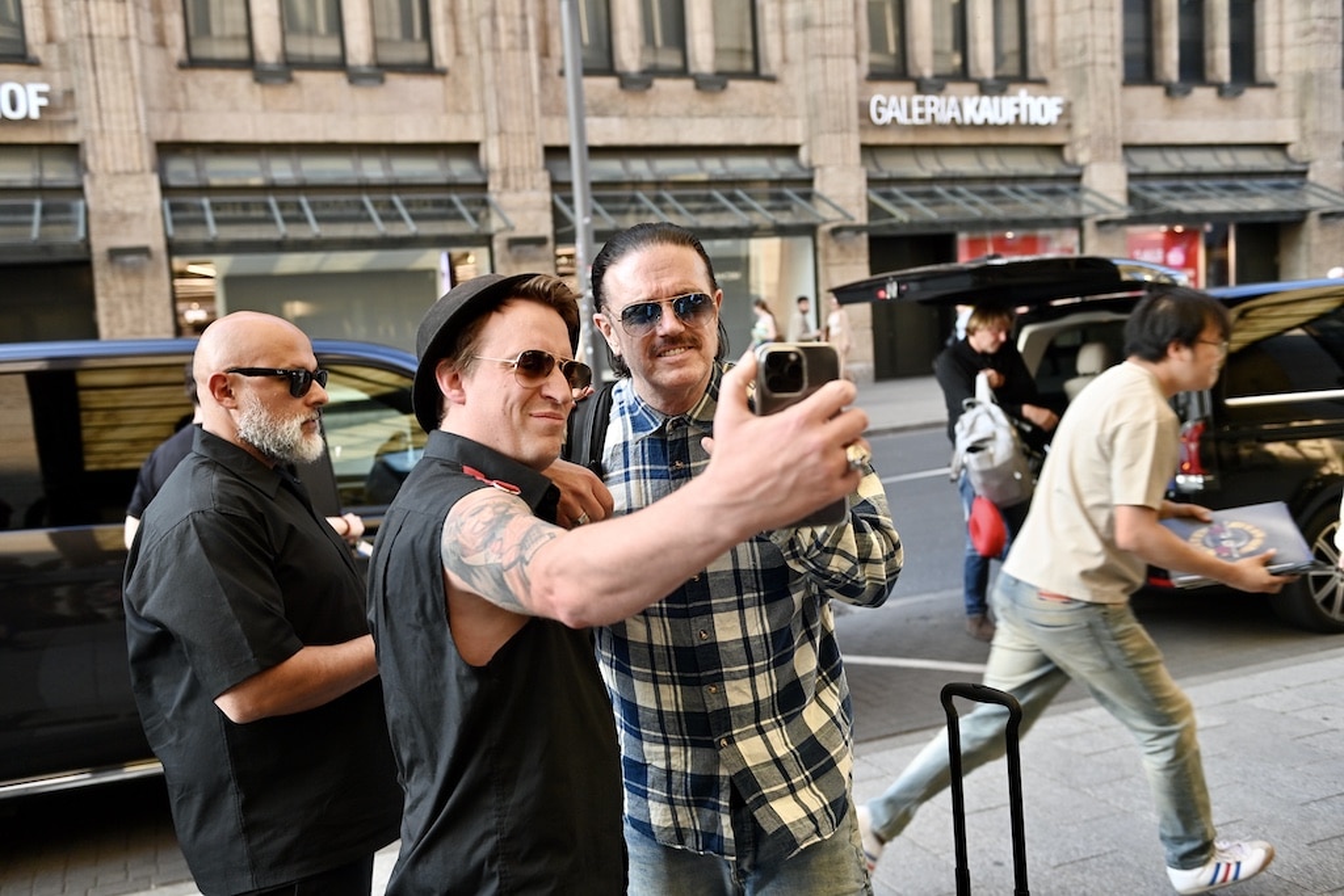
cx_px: 672
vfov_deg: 38.9
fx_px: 1269
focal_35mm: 34
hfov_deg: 55.8
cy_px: 448
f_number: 3.2
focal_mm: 34
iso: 180
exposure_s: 1/200
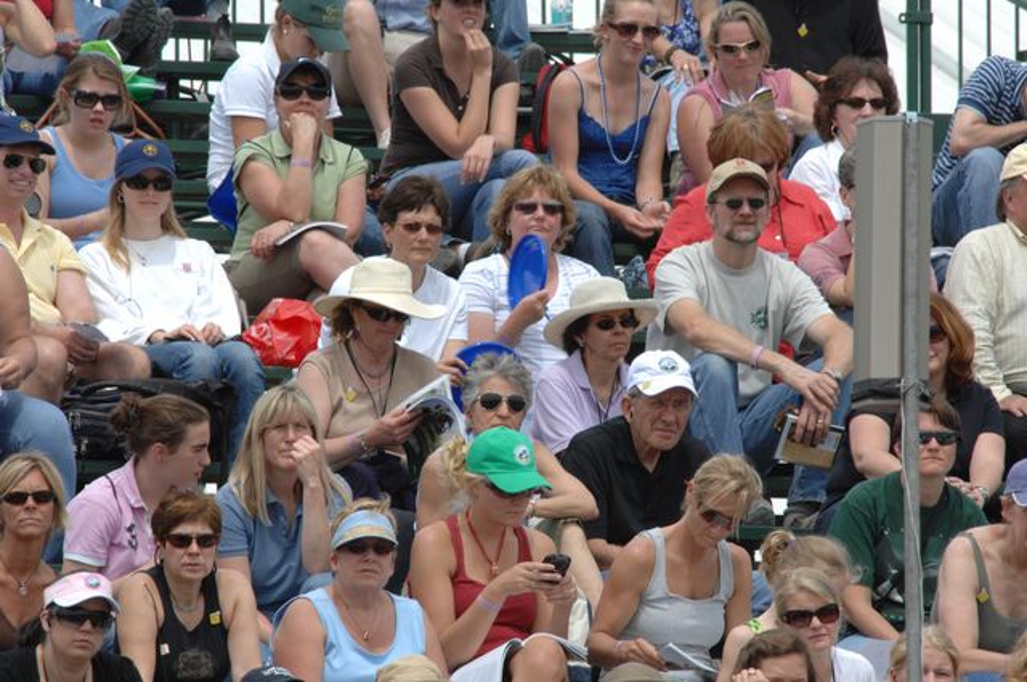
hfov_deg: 3.4
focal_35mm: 600
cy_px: 341
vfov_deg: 2.3
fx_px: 17095
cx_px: 514
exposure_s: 1/100
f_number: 18
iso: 200
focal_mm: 400
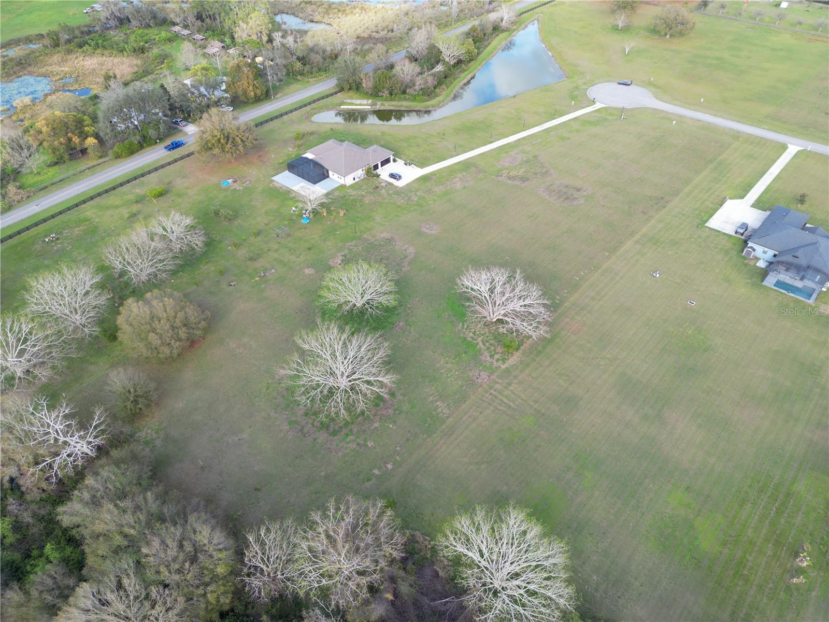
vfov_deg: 56.8
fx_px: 575
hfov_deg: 71.6
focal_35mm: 24
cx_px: 414
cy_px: 311
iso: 100
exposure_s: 1/320
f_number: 1.7
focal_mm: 6.72
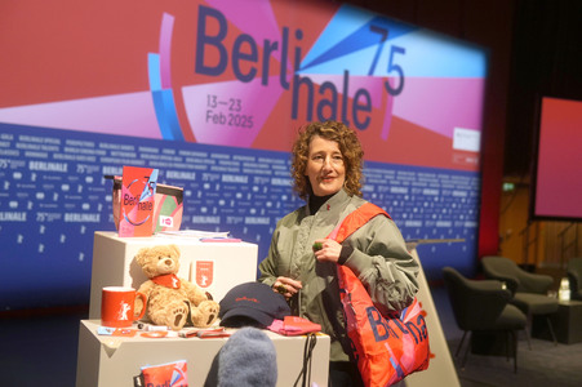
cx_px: 291
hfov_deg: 43.6
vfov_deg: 29.8
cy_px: 194
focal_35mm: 45
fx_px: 727
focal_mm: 30
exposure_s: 1/400
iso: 640
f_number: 2
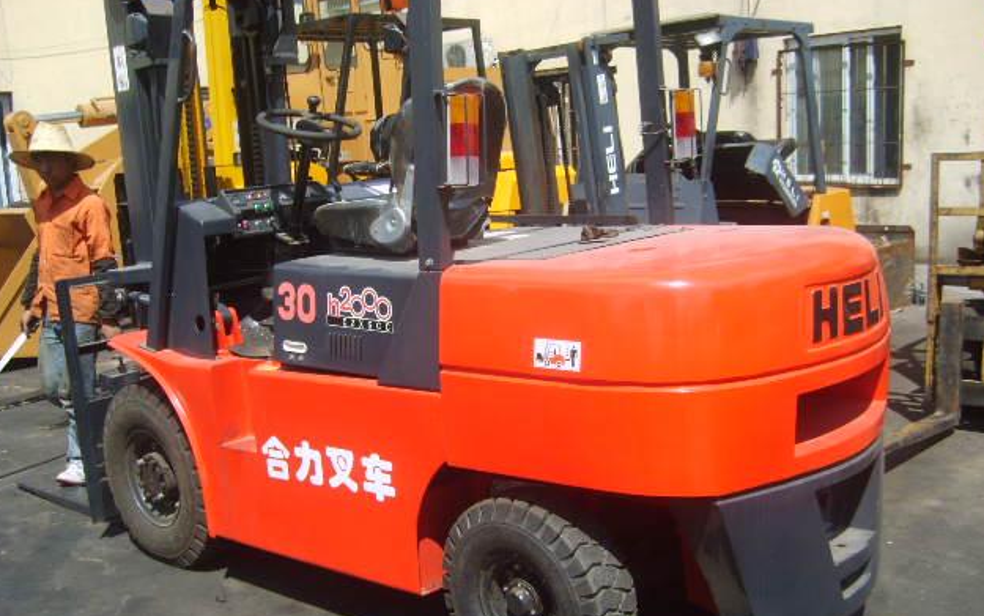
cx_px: 493
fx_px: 1019
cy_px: 361
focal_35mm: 38
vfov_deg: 33.5
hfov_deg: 51.5
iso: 50
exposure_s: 1/750
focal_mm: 5.8
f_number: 2.8
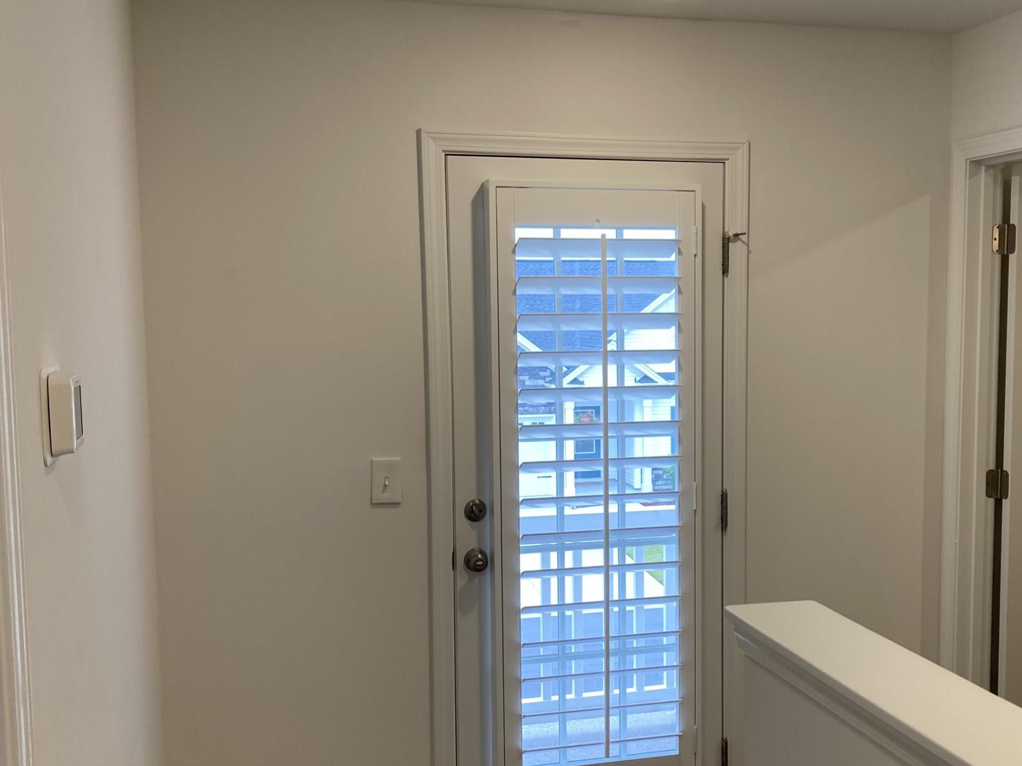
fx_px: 1240
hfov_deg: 44.6
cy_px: 446
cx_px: 611
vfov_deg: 34.3
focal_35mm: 42
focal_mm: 3.99
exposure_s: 1/60
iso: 40
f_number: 1.8
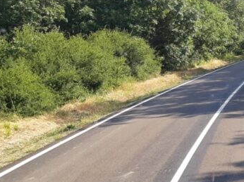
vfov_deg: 19.1
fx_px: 542
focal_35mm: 77
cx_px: 341
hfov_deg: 22.0
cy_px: 103
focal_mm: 3.93
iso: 40
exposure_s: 1/589
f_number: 1.7
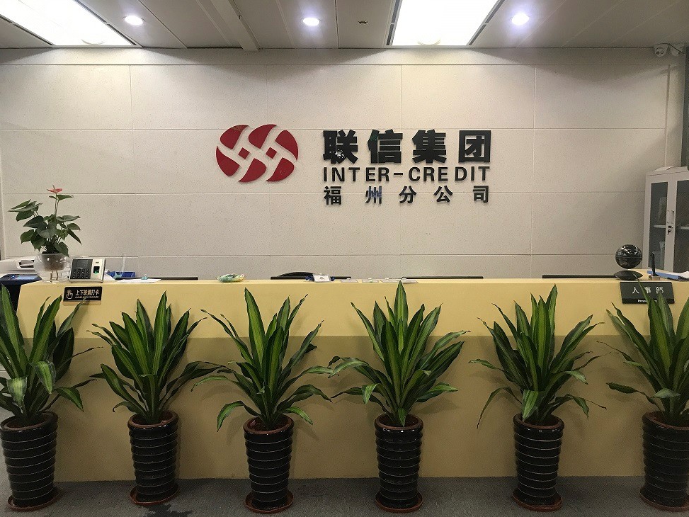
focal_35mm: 29
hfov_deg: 61.6
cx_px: 356
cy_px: 267
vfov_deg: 48.2
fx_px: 577
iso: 32
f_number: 1.8
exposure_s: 1/20
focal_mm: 3.99
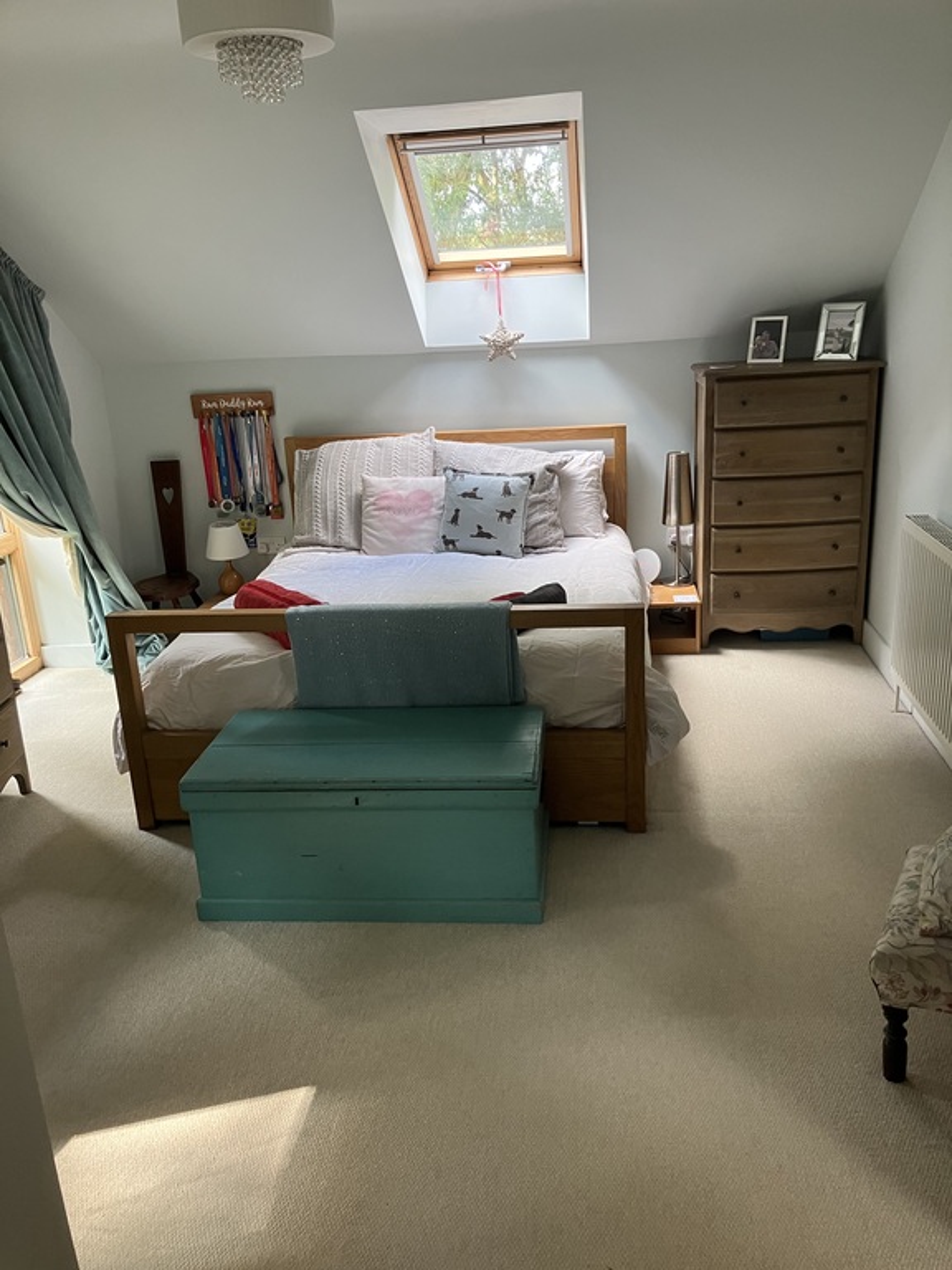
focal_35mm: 28
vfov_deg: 63.4
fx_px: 1027
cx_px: 476
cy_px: 635
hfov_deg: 49.7
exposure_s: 1/73
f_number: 1.8
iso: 80
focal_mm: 3.99
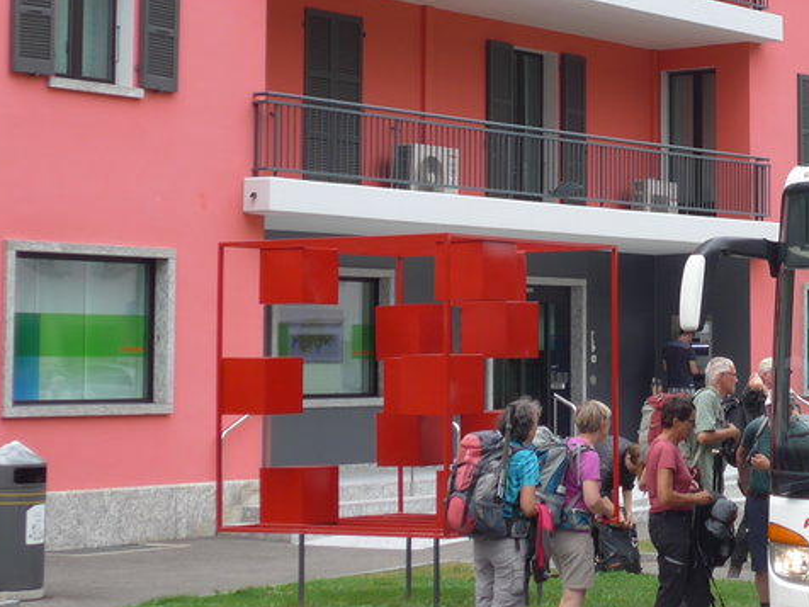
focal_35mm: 111
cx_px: 802
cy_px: 136
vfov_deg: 13.3
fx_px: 2594
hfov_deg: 17.3
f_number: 2.8
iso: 80
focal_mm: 9
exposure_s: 1/250
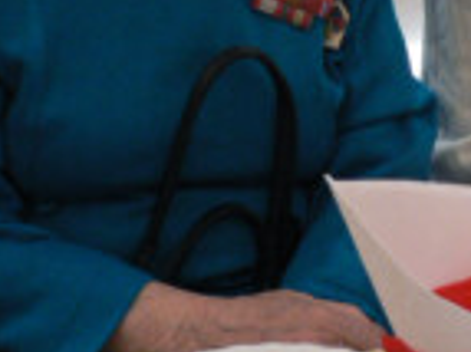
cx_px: 445
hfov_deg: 19.0
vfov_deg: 14.2
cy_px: -72
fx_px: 1373
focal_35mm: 101
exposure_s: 1/40
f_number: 2.8
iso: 200
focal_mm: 6
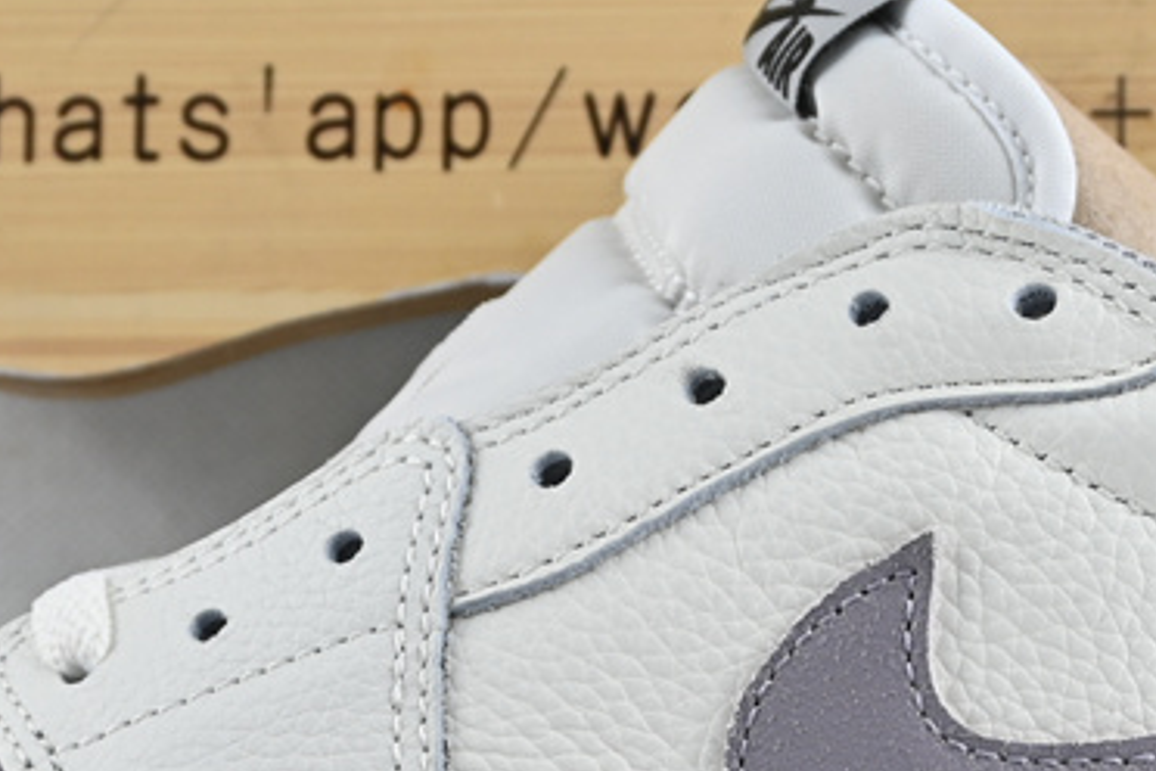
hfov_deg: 13.9
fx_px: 4733
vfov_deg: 9.3
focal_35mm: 147
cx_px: 724
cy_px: 634
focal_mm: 30.5
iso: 100
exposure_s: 1/50
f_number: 4.8
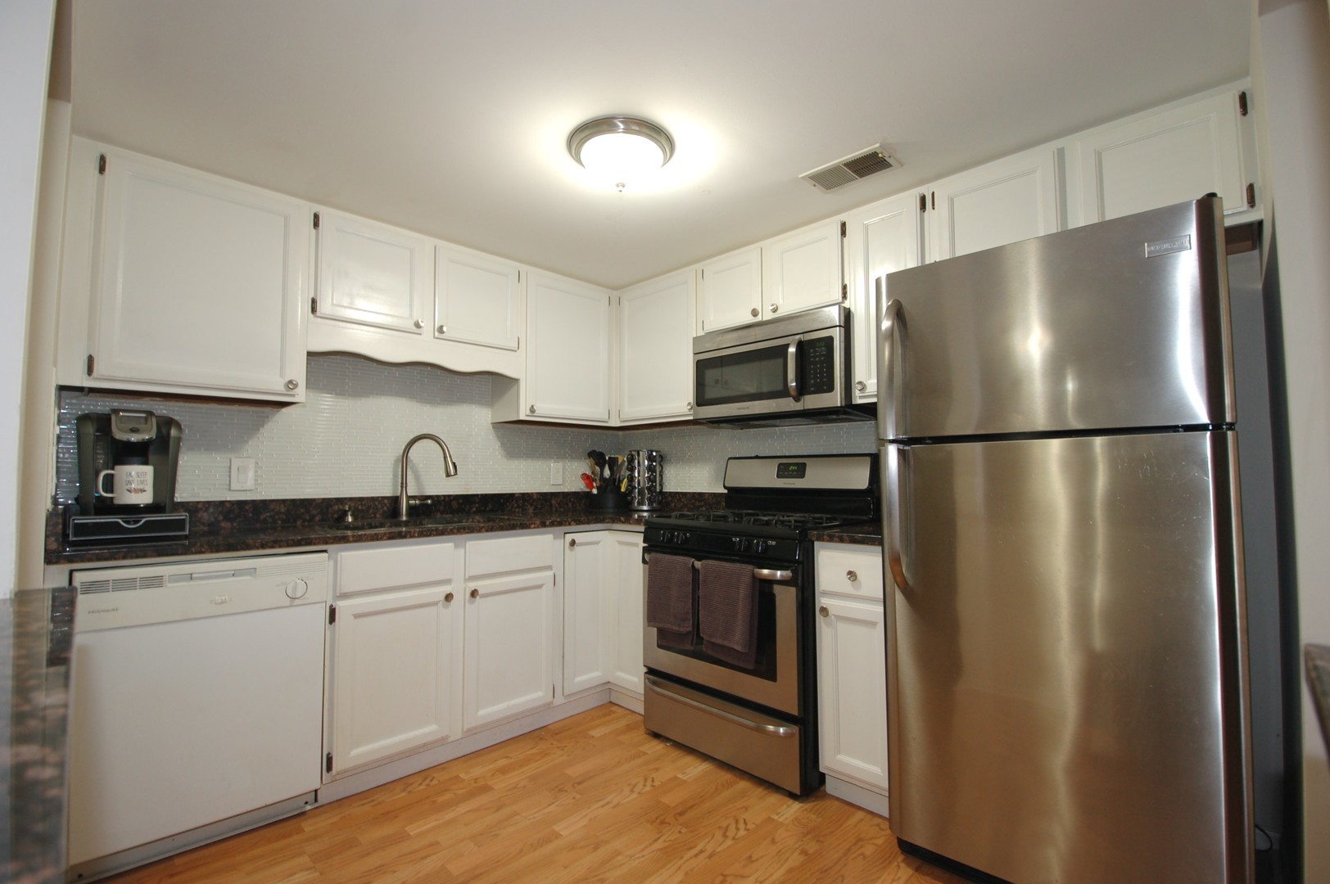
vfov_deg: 77.2
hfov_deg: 100.4
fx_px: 554
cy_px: 442
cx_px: 665
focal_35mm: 15
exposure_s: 1/13
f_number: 4
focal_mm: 10
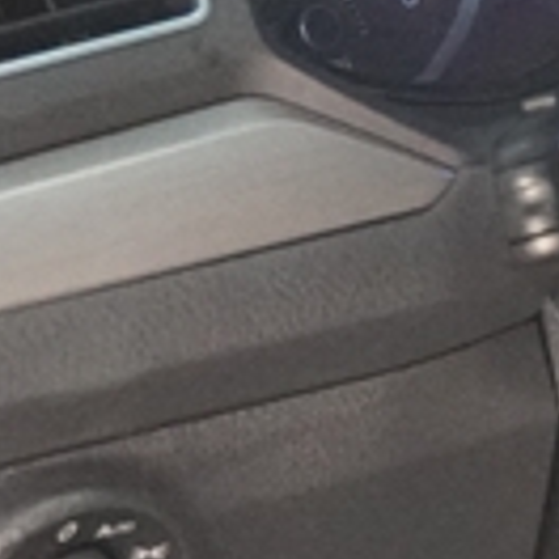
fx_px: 5596
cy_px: 320
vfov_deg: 5.7
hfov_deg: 5.4
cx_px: 1601
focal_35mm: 306
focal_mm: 31
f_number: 2.8
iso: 5000
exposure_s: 1/160
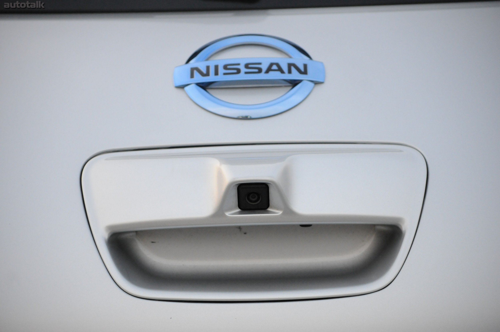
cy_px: 166
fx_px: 1498
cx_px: 250
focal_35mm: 108
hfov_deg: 18.9
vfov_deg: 12.7
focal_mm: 72
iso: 2000
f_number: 4.5
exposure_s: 1/1250
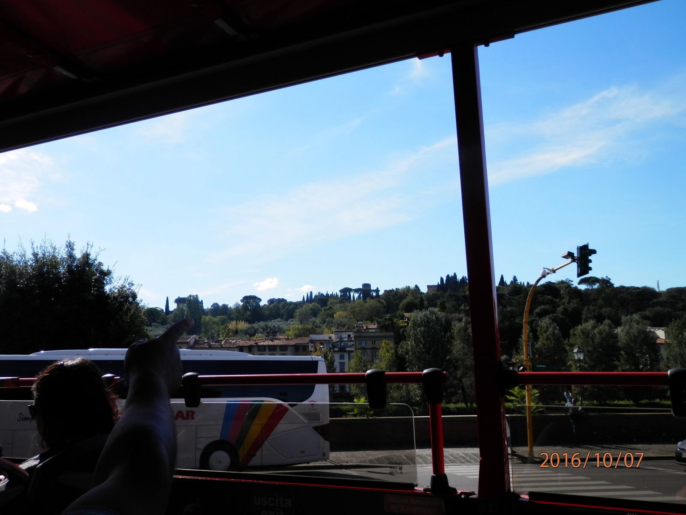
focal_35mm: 33
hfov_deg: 55.4
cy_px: 258
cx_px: 343
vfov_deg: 42.9
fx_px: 654
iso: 80
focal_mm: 6
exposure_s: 1/1250
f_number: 3.4
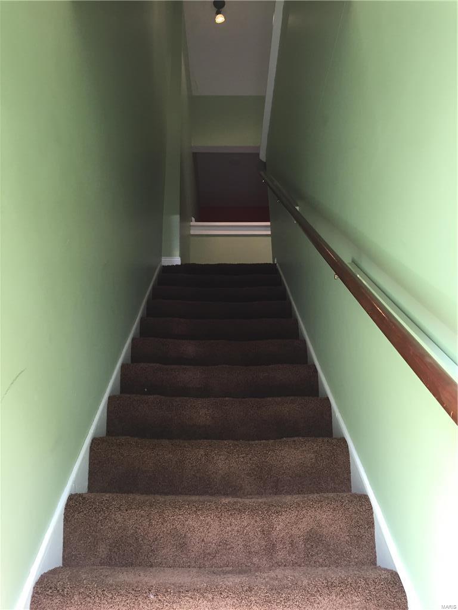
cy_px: 305
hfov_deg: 48.2
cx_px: 229
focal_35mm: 29
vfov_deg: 61.7
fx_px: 512
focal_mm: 4.15
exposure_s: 1/30
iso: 40
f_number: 2.2
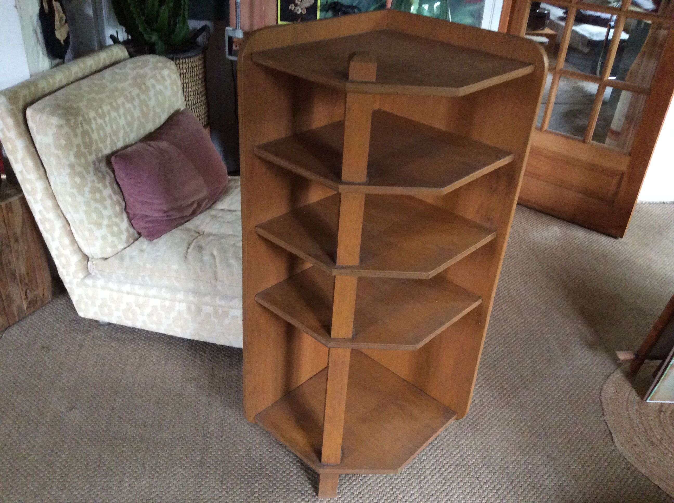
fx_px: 622
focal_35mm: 32
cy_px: 252
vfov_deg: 44.1
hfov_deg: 56.9
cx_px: 337
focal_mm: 3.3
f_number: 2.4
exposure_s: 1/20
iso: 250
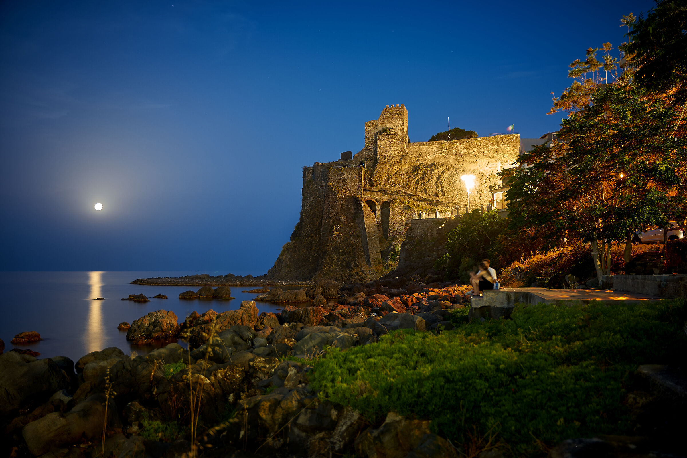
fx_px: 592
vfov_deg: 42.3
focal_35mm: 31
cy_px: 229
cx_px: 344
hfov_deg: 60.3
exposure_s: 25
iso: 80
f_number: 2.8
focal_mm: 31
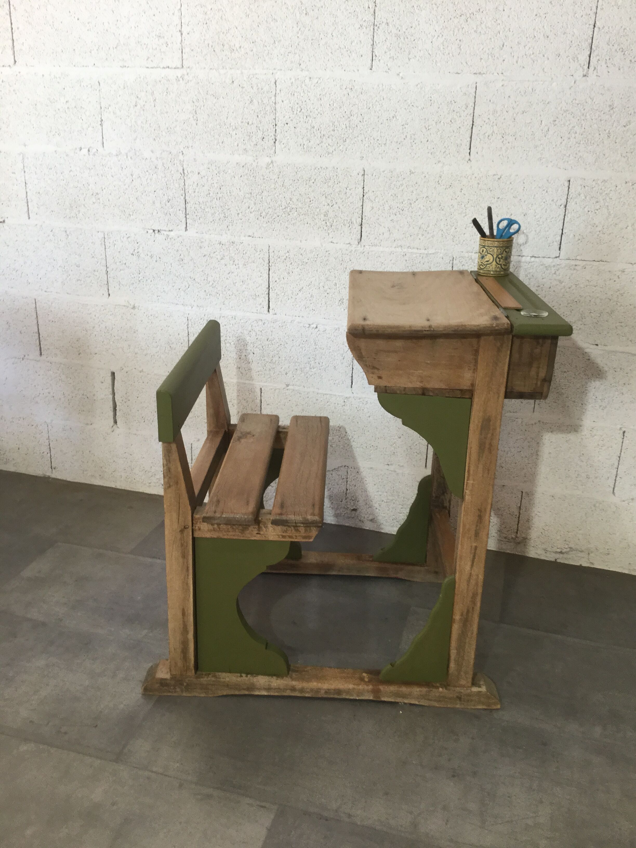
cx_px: 318
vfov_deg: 58.4
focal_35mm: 31
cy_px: 424
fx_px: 759
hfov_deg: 45.4
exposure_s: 1/33
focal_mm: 3.3
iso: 64
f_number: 2.4
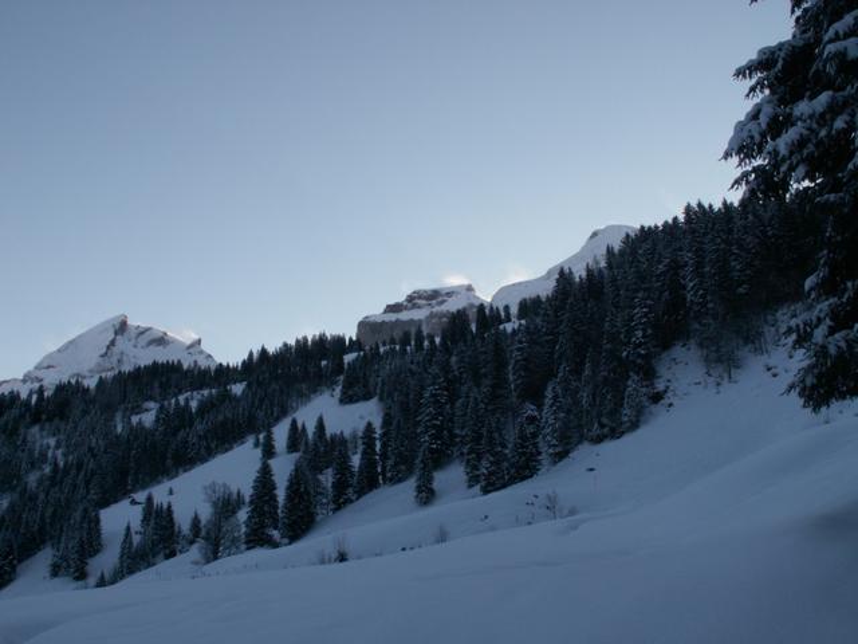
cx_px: 429
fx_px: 868
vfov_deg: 40.7
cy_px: 322
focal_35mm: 35
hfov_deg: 52.6
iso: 50
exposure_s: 1/100
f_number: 8
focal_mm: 5.86
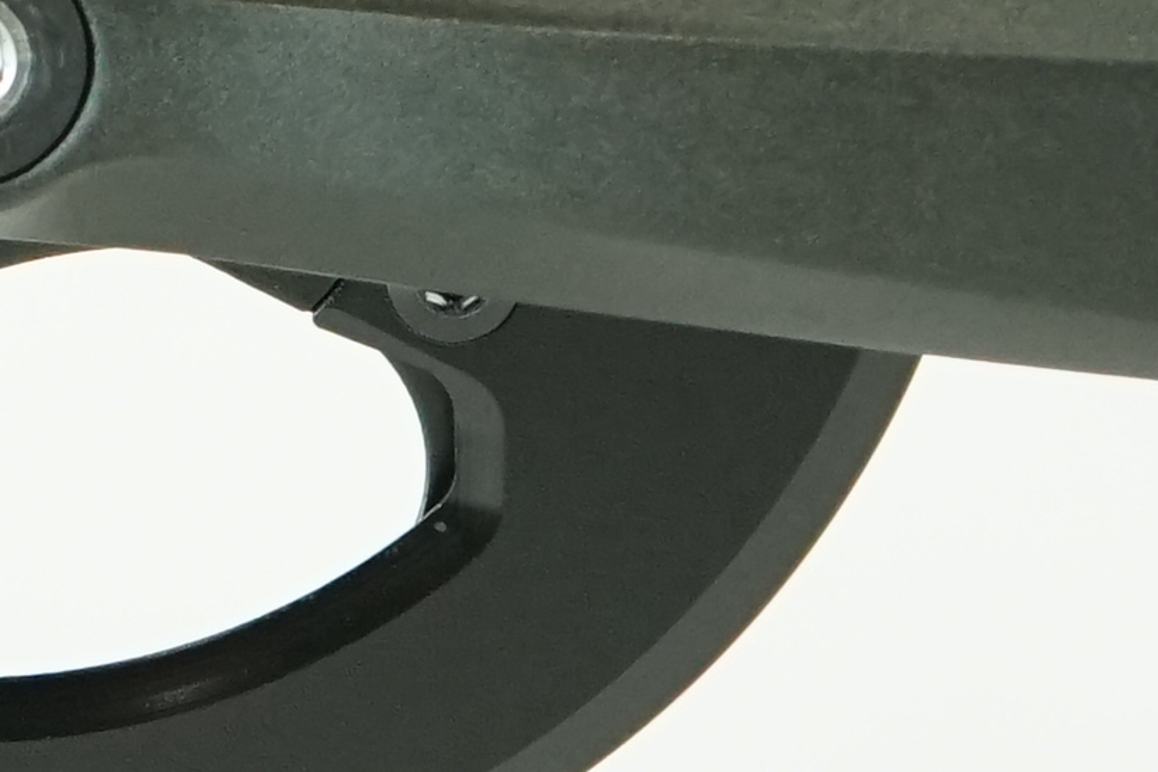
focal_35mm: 269
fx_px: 8652
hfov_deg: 7.3
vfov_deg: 5.1
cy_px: -375
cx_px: -1352
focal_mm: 37
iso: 1600
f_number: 5
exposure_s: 1/200
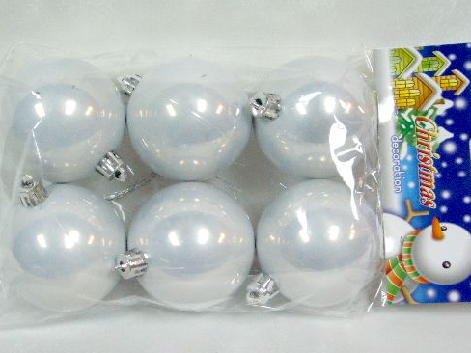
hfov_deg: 32.7
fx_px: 803
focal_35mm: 59
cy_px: 190
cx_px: 241
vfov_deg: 24.8
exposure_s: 1/45
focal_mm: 7.7
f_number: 3.7
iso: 132
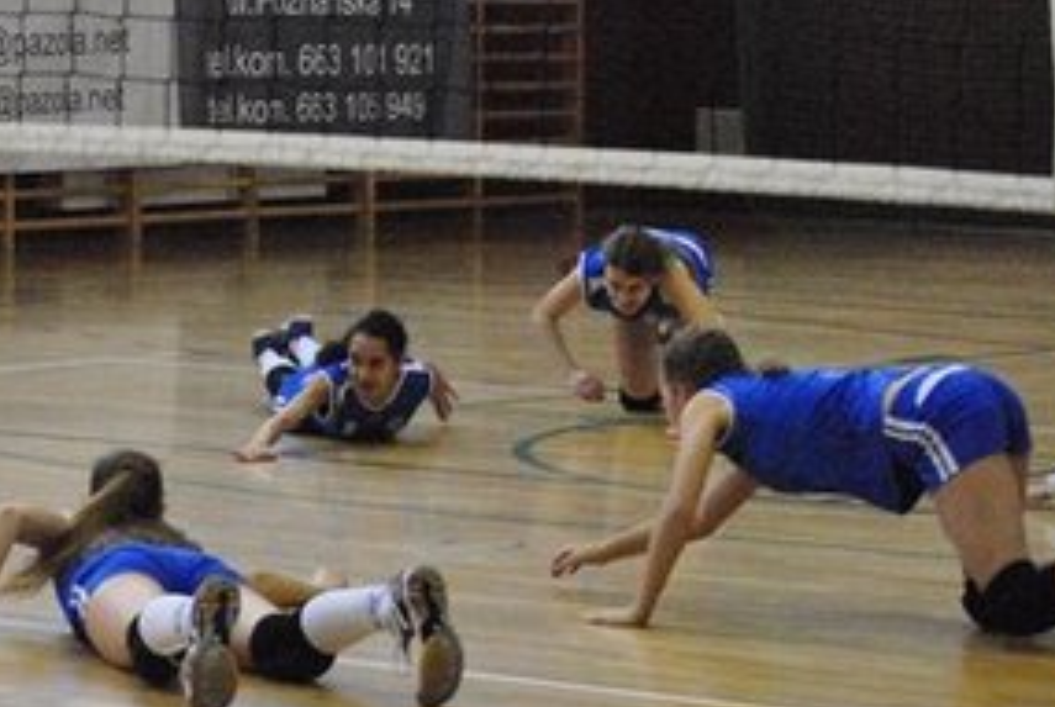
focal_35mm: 188
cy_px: 374
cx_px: 4
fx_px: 5522
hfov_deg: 10.8
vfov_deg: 7.3
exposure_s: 1/200
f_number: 5
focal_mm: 55
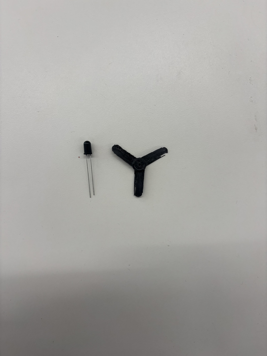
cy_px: 178
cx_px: 134
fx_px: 267
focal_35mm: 26
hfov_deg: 53.1
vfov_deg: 67.3
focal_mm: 5.96
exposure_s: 1/120
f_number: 1.6
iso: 80
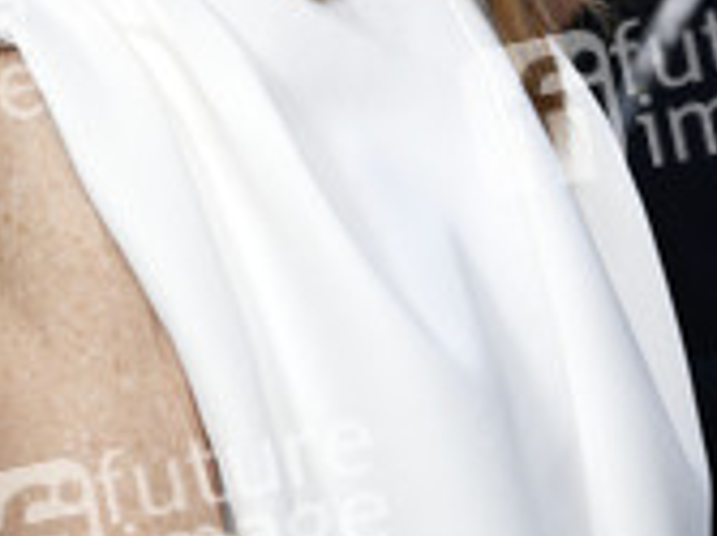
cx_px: 292
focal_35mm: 346
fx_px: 7162
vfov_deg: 4.3
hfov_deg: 5.7
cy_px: -120
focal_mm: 150
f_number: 5.6
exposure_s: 1/250
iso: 1250
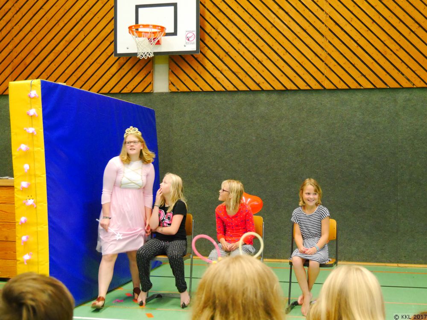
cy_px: 160
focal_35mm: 52
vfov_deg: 28.0
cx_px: 214
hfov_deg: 36.8
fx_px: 641
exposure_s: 1/50
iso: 3200
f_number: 4.2
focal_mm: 26
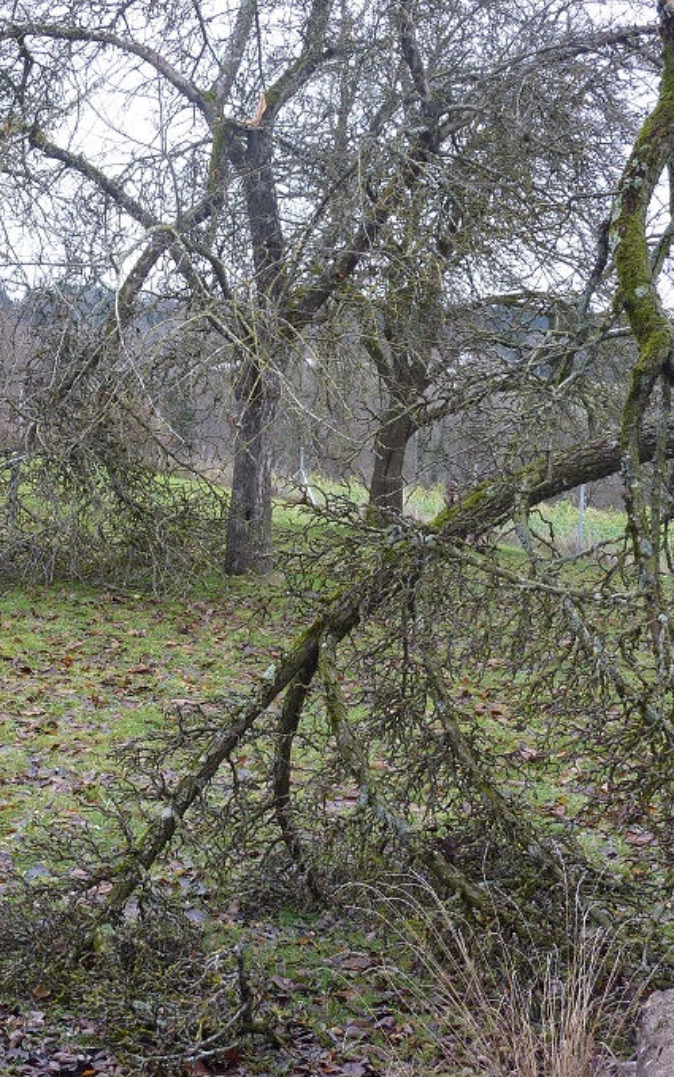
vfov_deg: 27.8
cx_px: 122
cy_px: 539
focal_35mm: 74
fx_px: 2173
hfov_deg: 17.5
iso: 100
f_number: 3.8
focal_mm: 8.5
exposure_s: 1/40
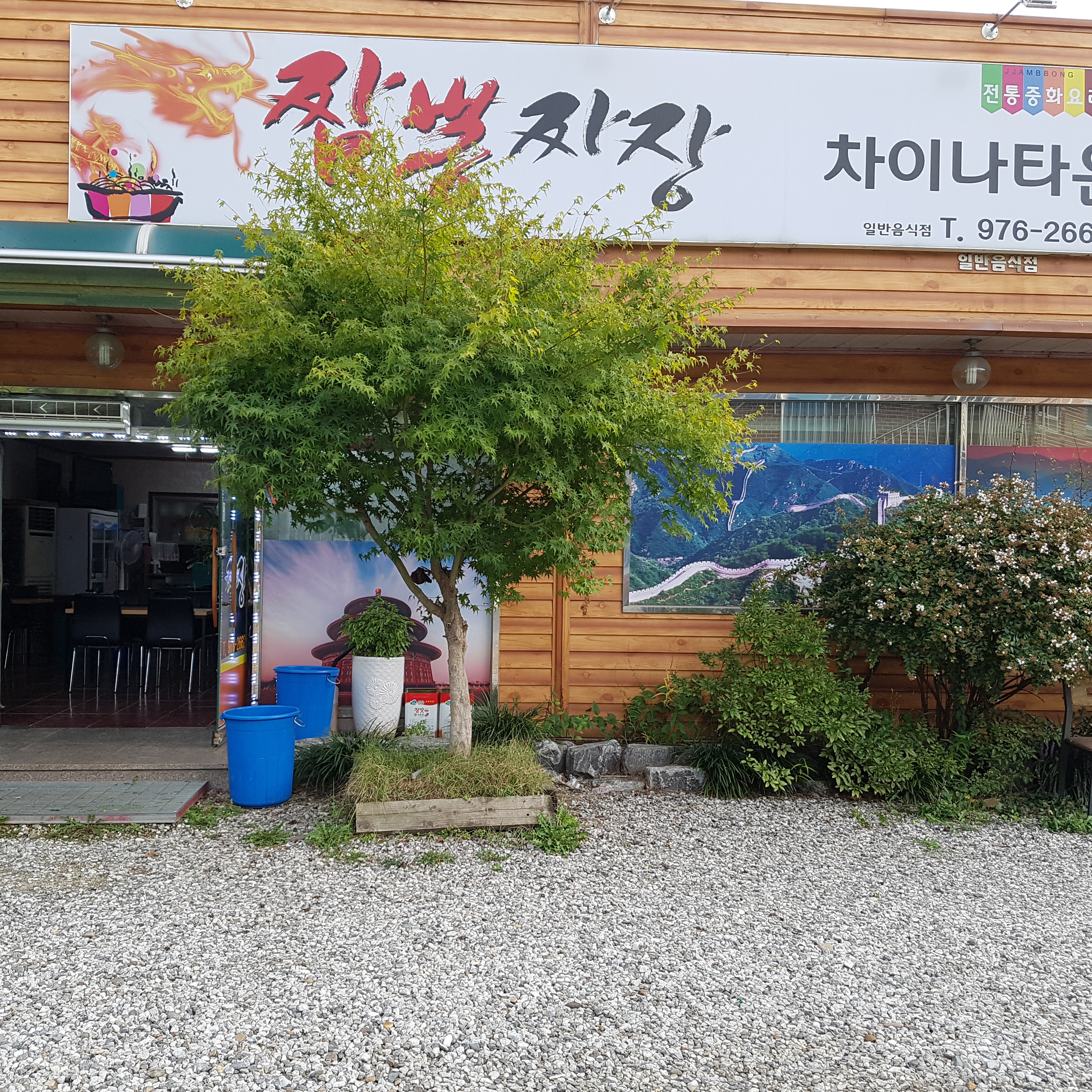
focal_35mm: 31
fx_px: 1106
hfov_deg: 52.5
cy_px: 545
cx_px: 497
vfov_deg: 52.5
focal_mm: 4.2
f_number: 1.7
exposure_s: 1/163
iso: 50
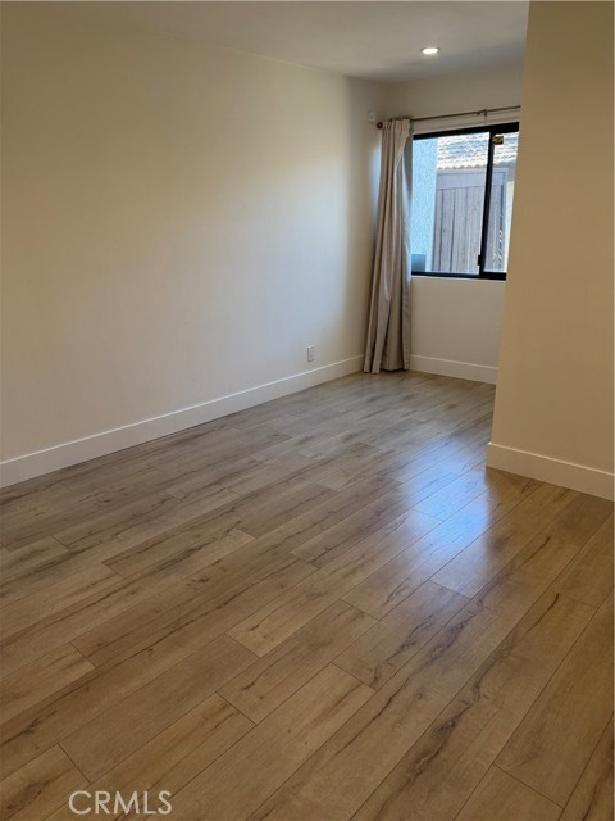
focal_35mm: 24
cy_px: 410
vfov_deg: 71.6
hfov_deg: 56.8
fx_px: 569
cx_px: 308
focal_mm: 6.76
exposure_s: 1/120
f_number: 1.78
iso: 125
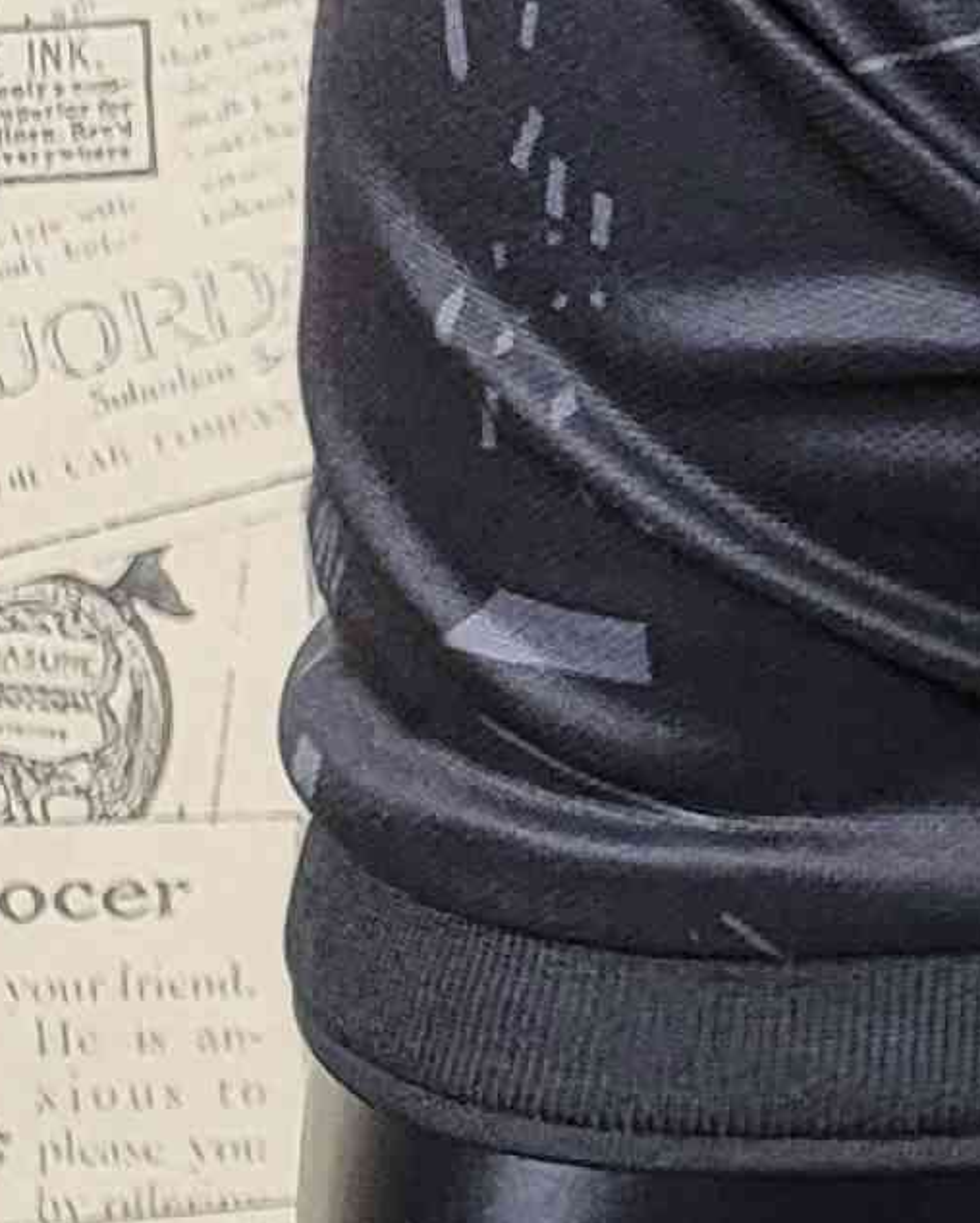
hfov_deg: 7.3
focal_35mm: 160
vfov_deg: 11.8
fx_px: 5795
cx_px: 3800
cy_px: -226
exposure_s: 1/100
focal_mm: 4.25
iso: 160
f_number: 1.8
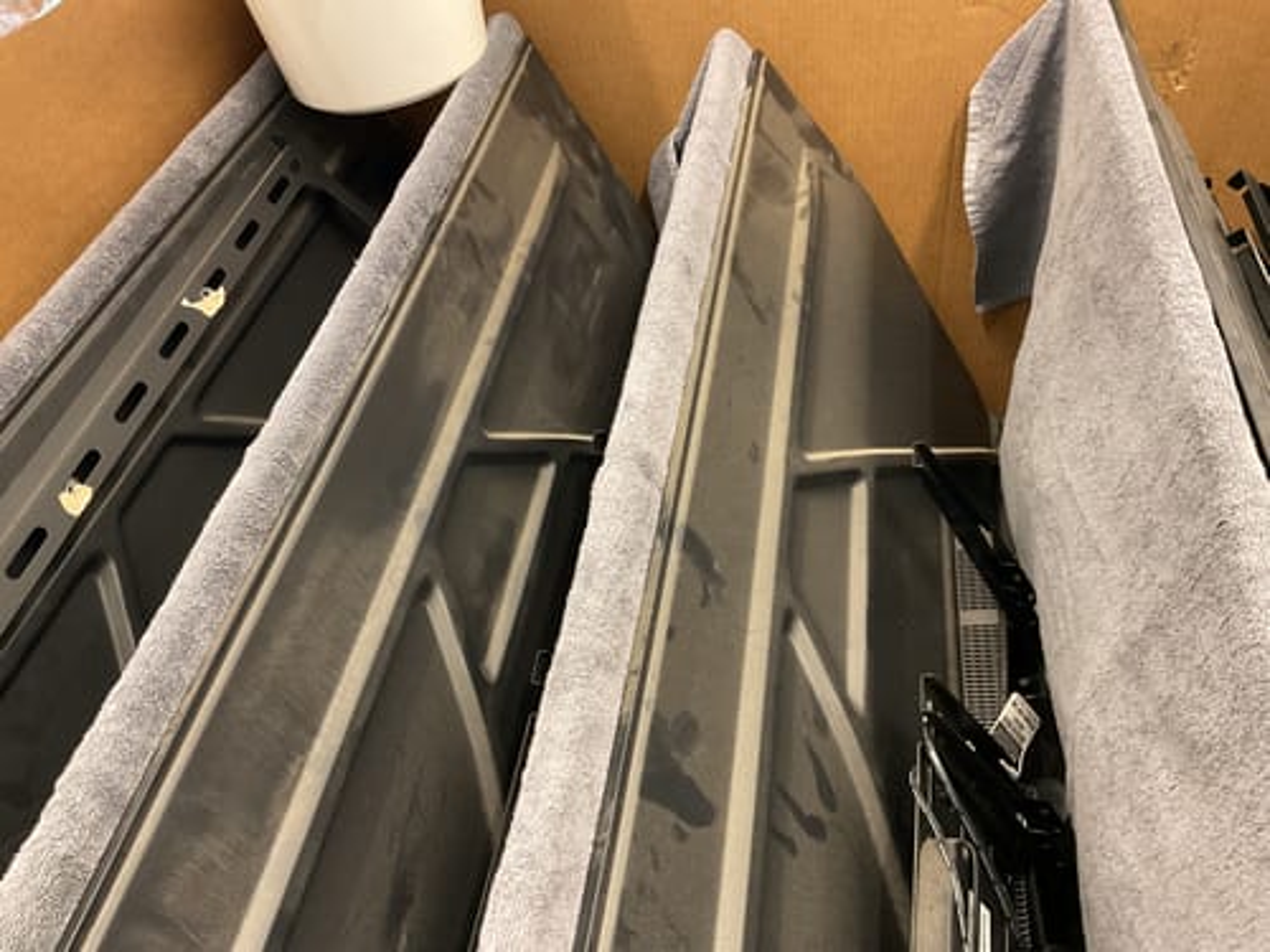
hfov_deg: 61.7
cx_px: 635
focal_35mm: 29
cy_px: 476
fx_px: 1064
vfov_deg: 48.2
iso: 250
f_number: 1.8
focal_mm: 3
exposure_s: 1/33
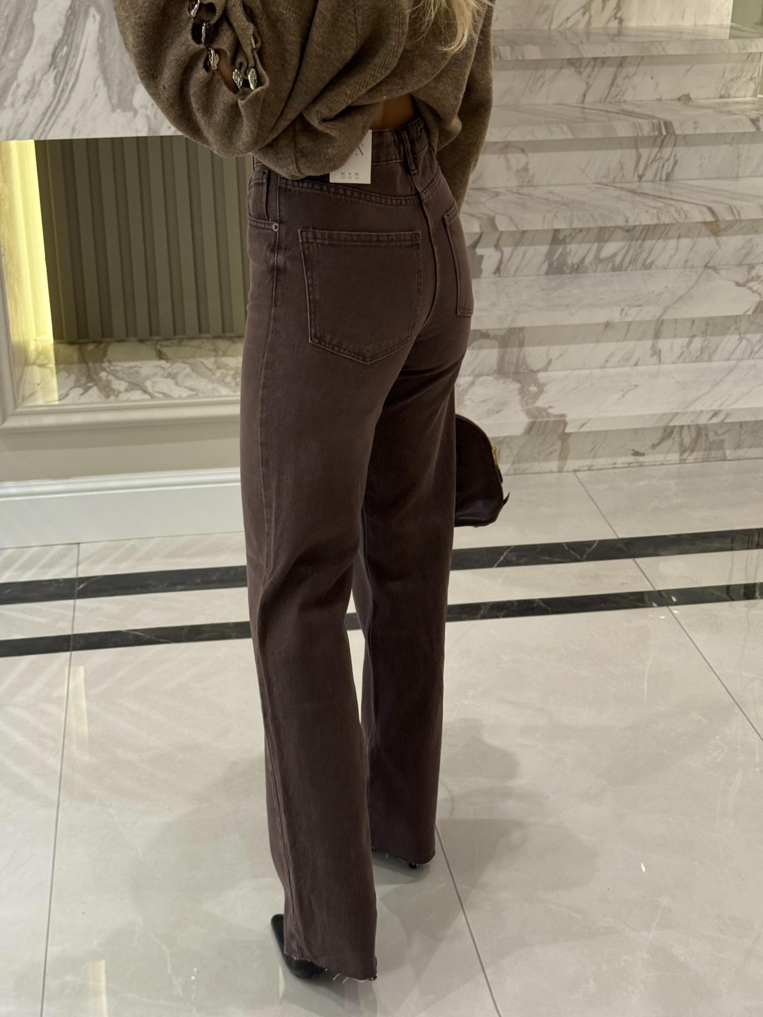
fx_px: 1411
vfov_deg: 39.7
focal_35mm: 48
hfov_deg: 30.3
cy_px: 508
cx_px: 382
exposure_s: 1/100
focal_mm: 6.76
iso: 320
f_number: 1.78
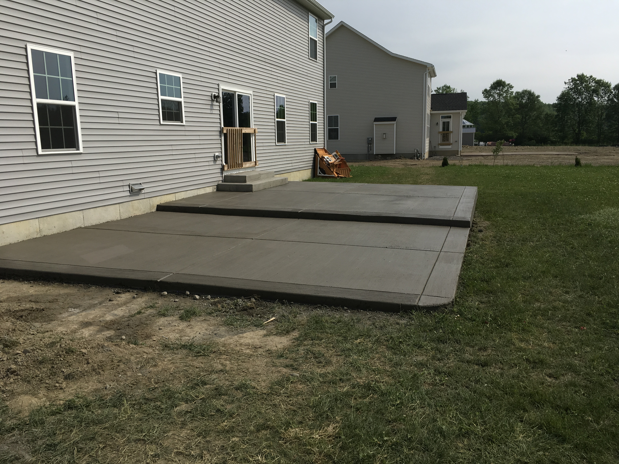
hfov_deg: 61.7
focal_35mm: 29
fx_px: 519
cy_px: 232
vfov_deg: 48.2
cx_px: 310
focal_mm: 4.15
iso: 25
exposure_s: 1/3077
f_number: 2.2
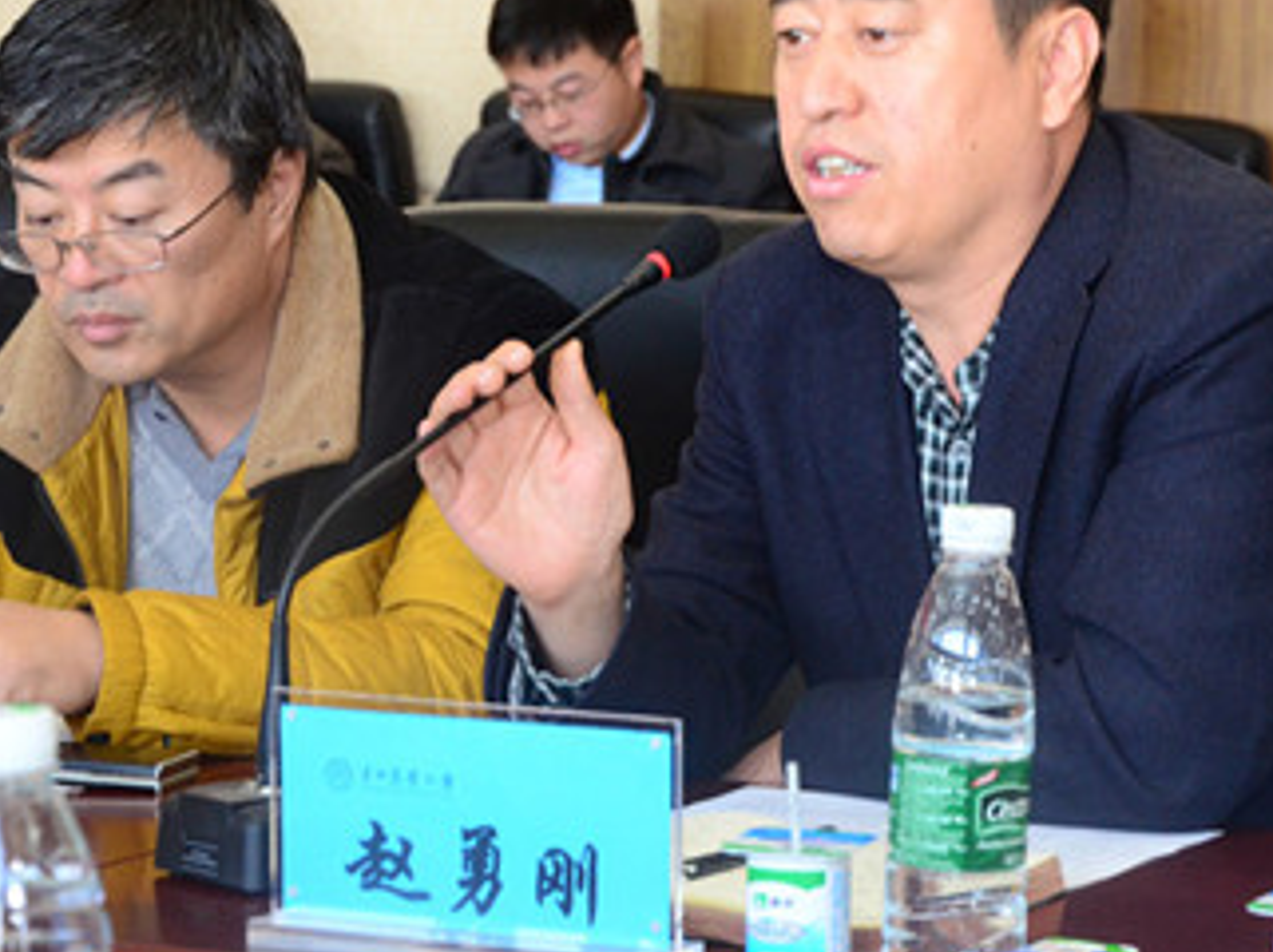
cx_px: 892
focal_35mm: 139
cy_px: 329
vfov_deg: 10.6
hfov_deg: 14.2
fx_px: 5106
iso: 1400
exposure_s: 1/60
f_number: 6.7
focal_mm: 62
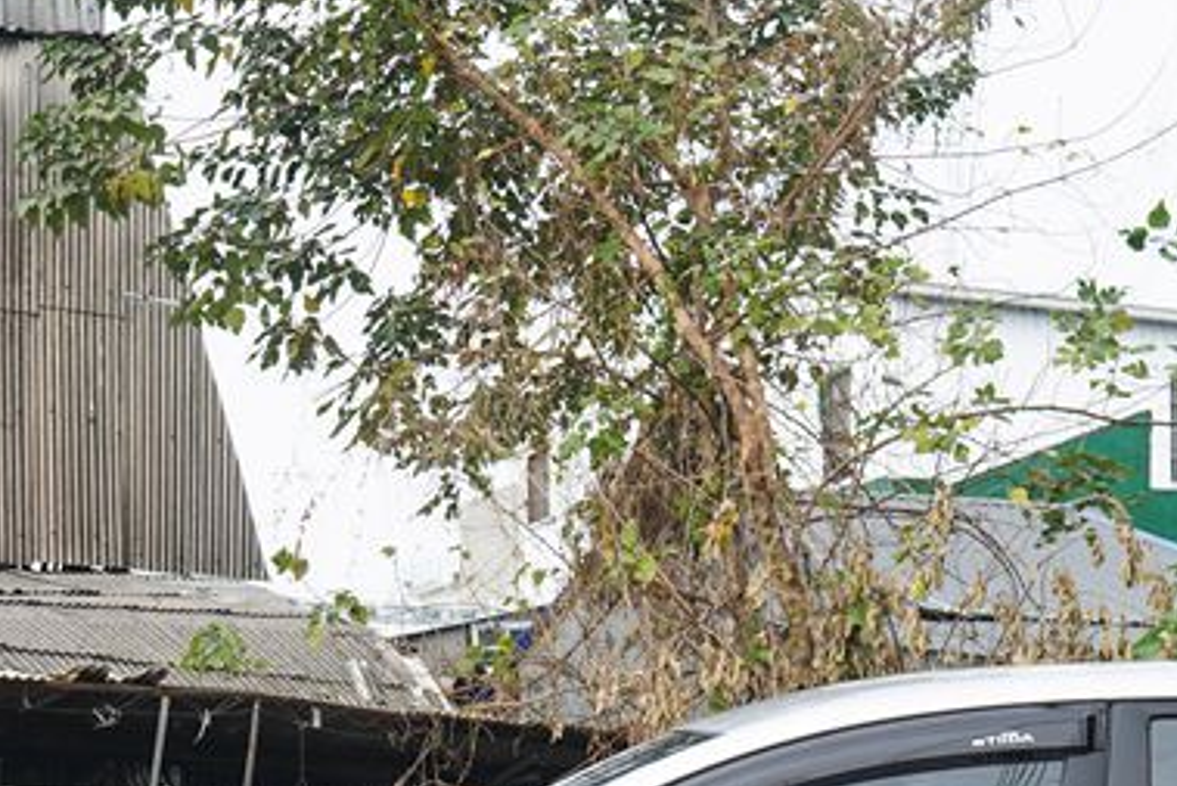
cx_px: 888
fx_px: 2649
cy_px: 1024
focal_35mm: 81
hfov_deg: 24.8
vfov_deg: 16.0
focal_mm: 30
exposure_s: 1/160
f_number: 8
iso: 100
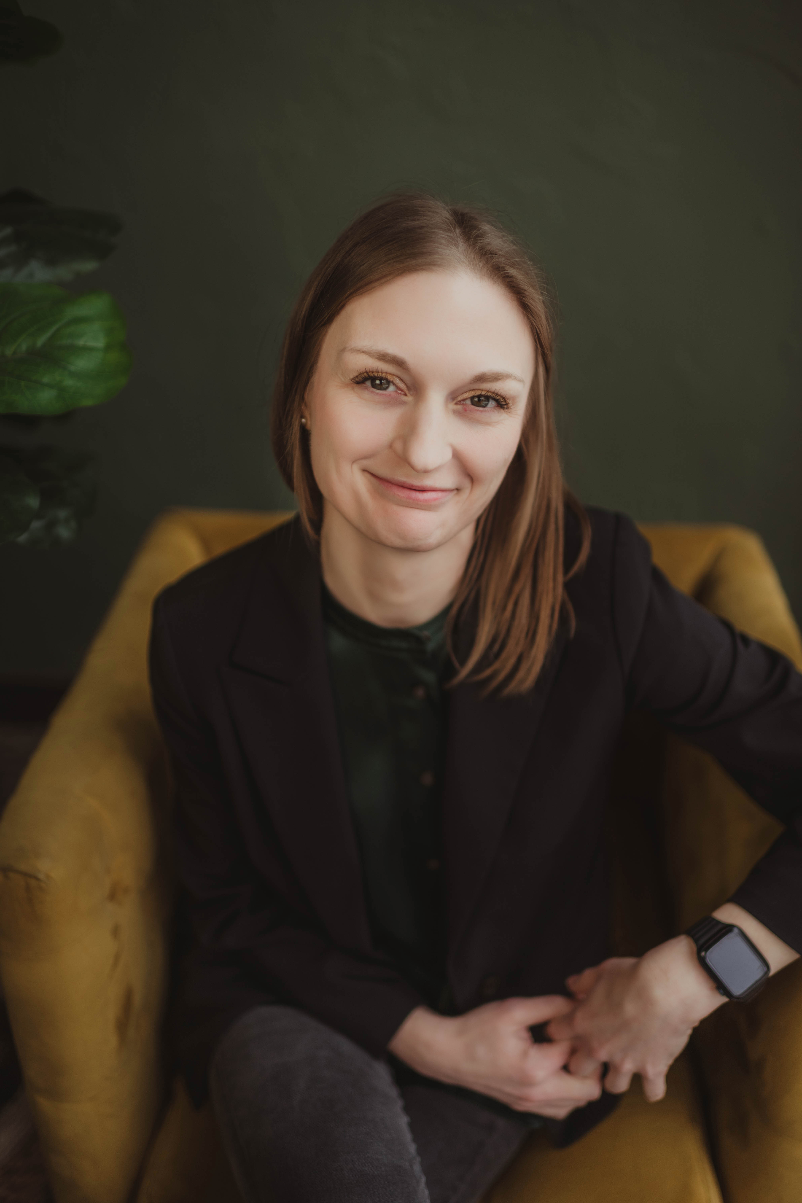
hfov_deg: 37.9
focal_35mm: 35
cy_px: 602
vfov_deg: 54.4
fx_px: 1169
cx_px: 401
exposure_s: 1/800
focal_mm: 35
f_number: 1.6
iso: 320
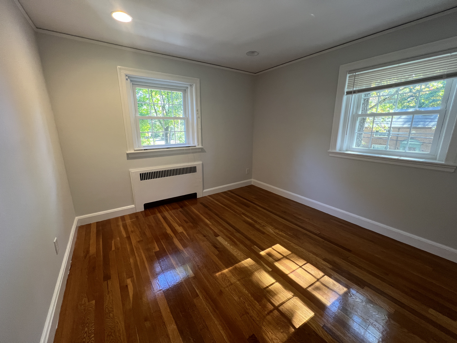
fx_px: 172
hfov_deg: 106.2
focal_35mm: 13
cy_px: 172
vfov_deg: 89.9
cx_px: 228
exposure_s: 1/60
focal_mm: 1.57
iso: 250
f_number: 1.8
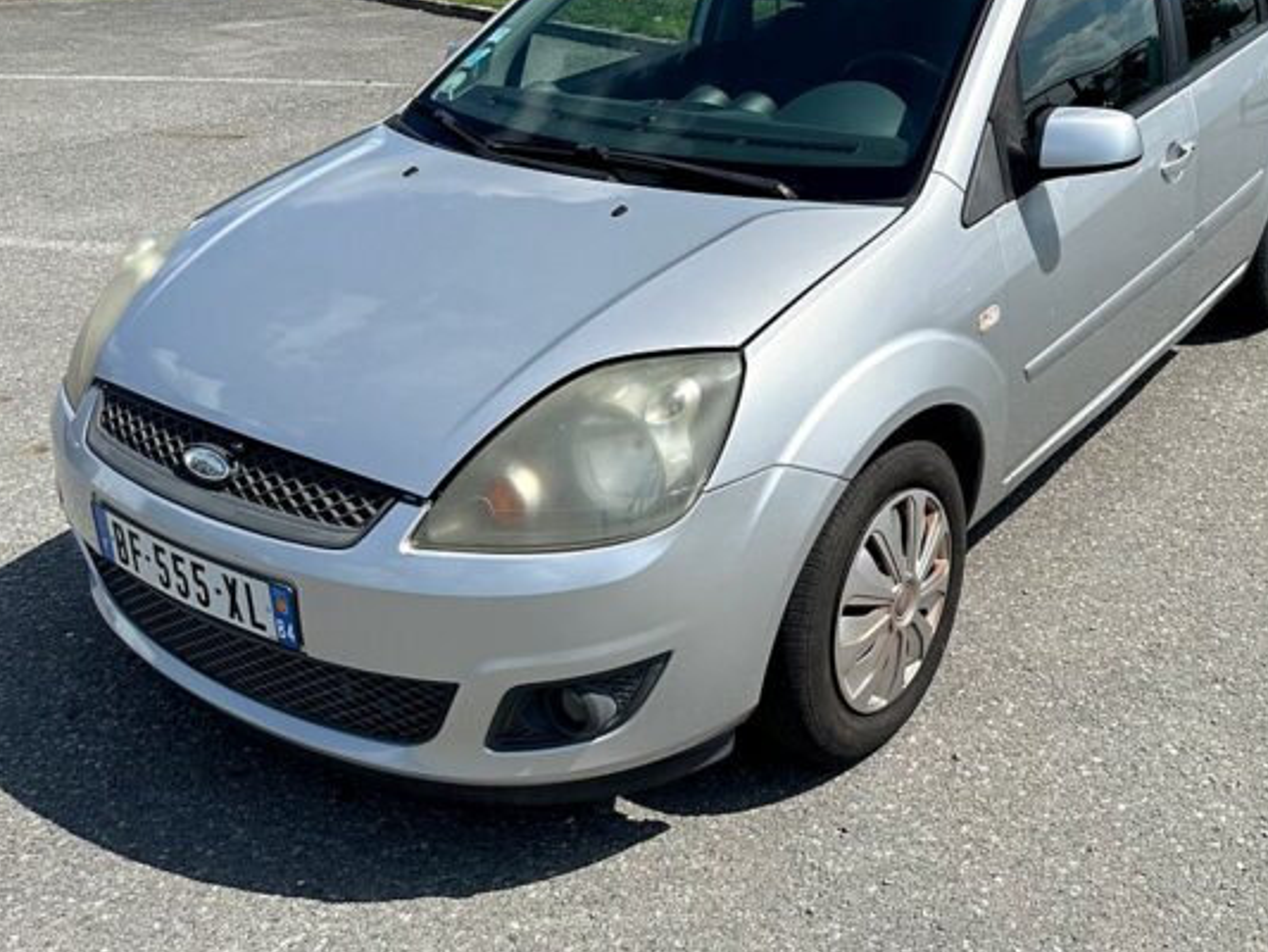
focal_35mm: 36
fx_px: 1319
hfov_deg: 50.5
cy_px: 298
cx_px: 837
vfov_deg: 39.1
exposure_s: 1/7042
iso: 80
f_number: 1.78
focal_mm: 6.86
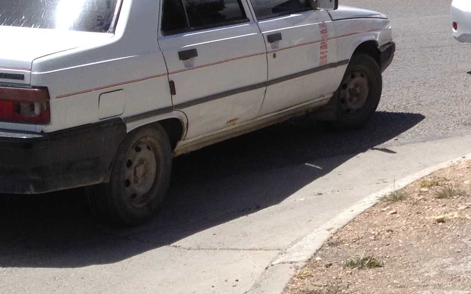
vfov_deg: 10.9
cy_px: -50
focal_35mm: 118
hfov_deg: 16.2
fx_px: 1515
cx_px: 708
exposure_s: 1/1783
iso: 50
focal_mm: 4.28
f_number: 2.4
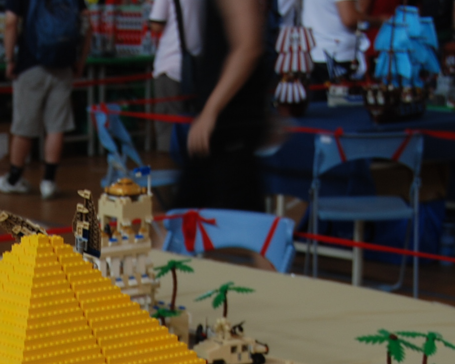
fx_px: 1683
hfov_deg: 15.3
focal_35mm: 125
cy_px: 476
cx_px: 78
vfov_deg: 12.0
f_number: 4
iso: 100
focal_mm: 28
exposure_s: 1/10
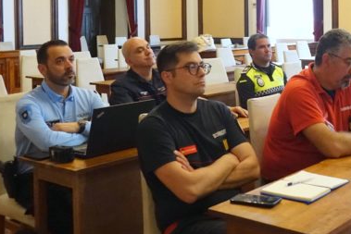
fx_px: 556
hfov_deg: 33.7
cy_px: 28
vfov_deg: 23.2
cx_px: 294
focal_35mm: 57
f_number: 2.8
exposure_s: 1/200
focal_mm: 10.91
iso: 2000
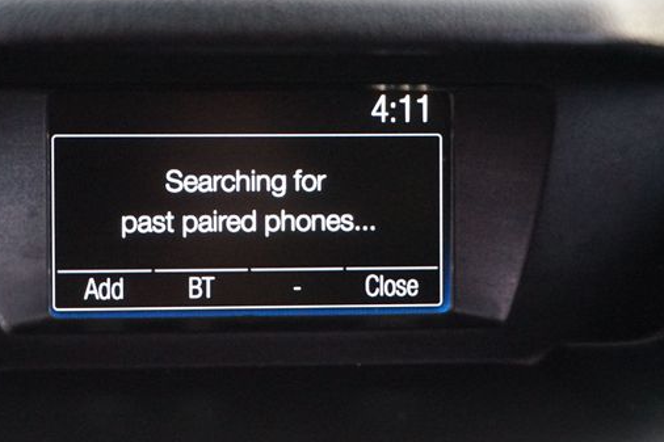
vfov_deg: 15.0
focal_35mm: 91
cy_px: 207
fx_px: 1678
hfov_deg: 22.3
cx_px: 256
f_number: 5.6
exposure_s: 1/60
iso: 3200
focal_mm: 48
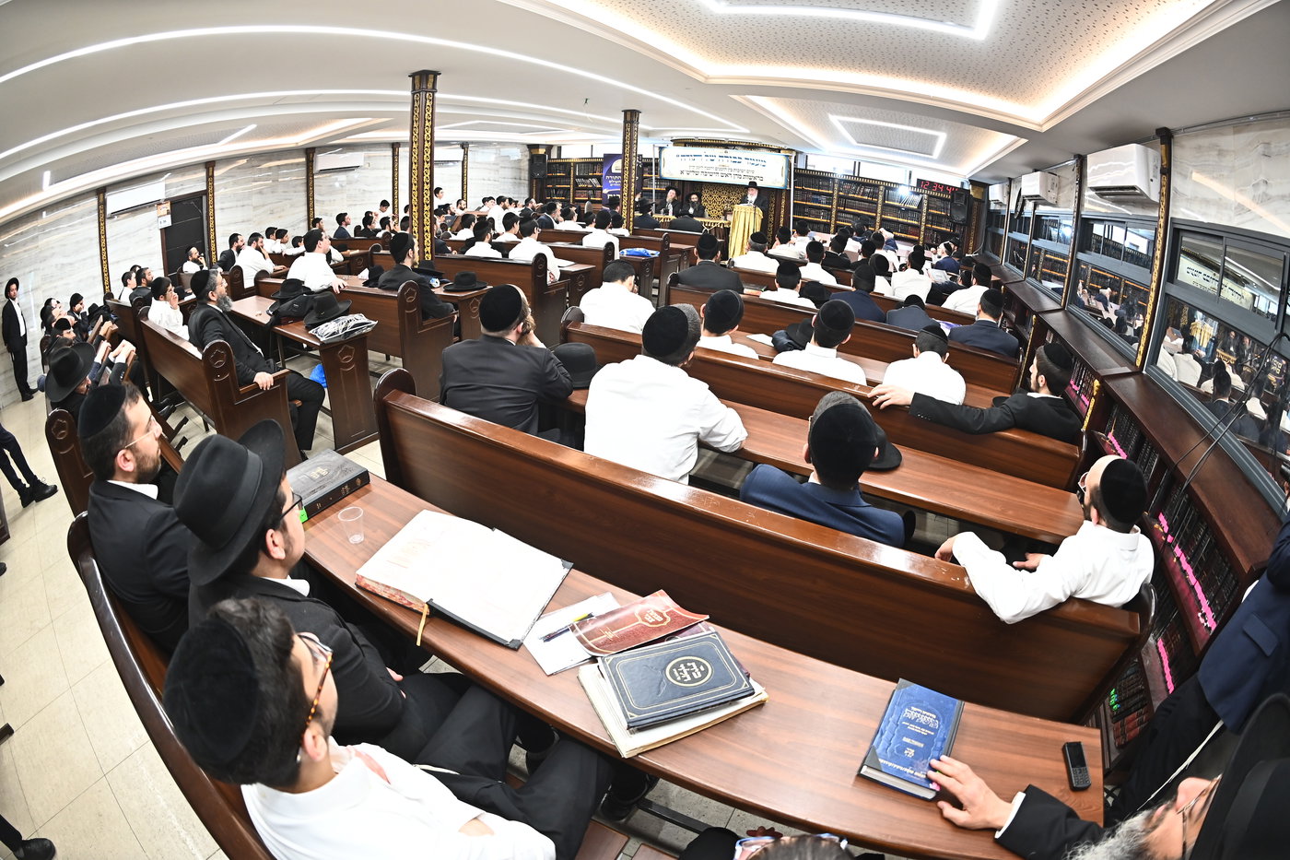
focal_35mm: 16
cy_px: 430
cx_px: 645
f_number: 5
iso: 1600
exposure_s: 1/200
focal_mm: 16
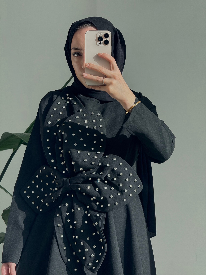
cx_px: 103
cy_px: 138
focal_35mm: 120
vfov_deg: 16.4
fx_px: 952
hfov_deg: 12.3
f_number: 2.8
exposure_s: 1/99
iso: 50
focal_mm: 15.66
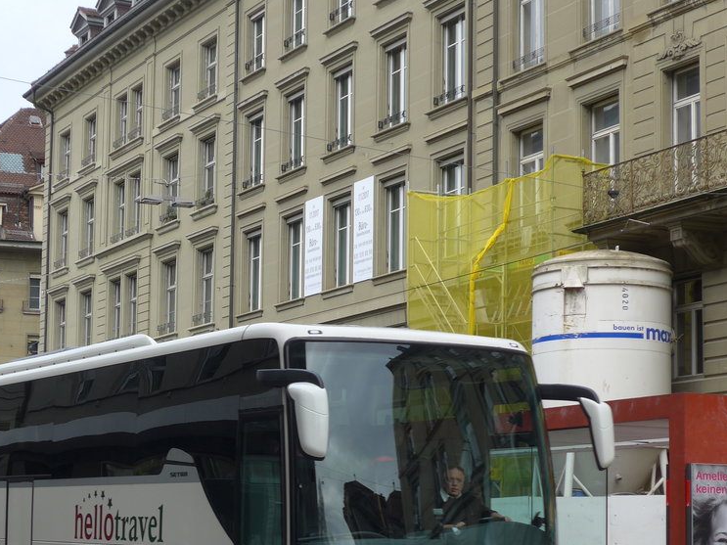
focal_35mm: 84
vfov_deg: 17.5
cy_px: 407
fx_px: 1764
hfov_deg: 23.1
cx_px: 214
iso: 80
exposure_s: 1/250
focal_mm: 10.7
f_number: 3.3
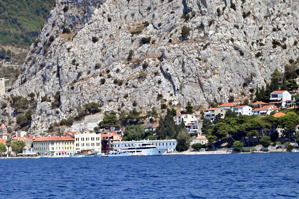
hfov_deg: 7.4
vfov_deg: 4.9
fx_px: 2326
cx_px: 150
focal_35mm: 280
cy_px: 100
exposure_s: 1/8000
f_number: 29
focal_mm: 280
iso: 28800
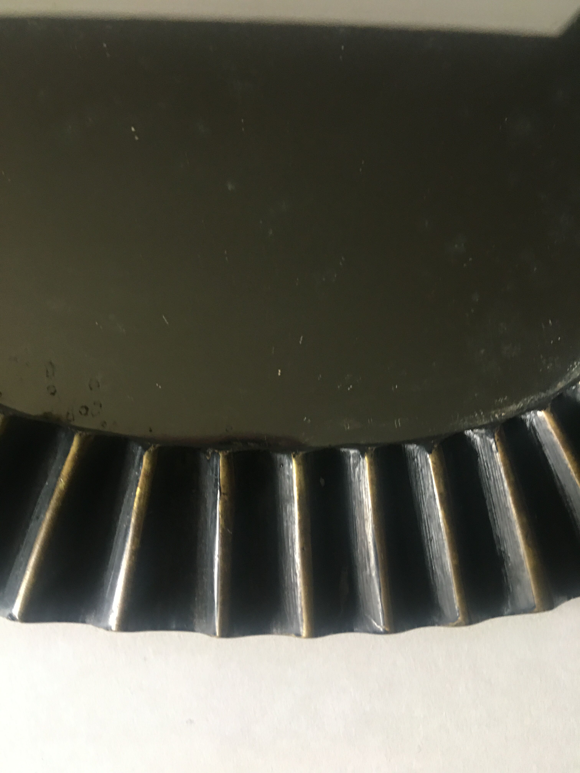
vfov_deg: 61.7
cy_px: 386
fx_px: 648
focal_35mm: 29
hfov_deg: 48.2
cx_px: 290
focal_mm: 4.15
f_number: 2.2
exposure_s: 1/17
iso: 80
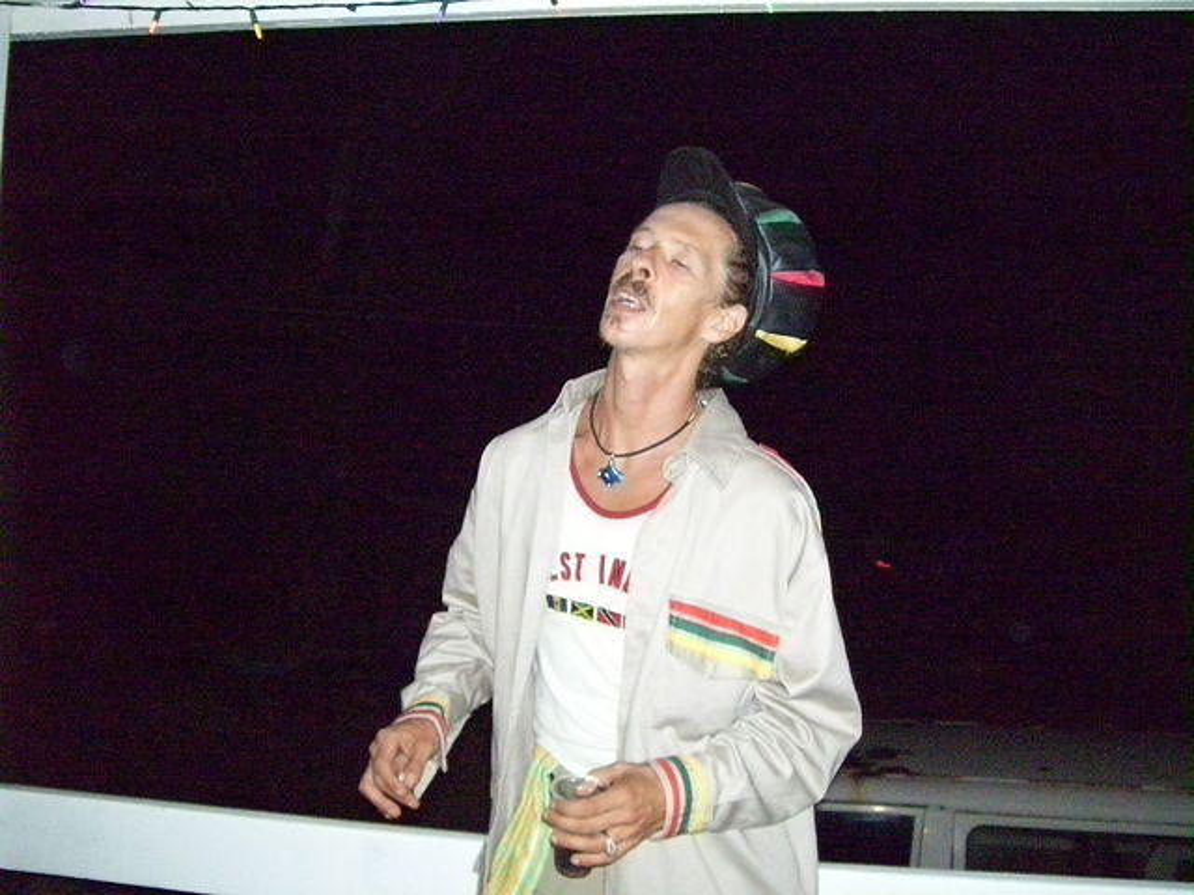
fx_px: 1242
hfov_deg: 51.4
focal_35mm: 36
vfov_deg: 39.7
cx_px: 597
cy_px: 448
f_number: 2.7
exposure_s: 1/125
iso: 1250
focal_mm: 6
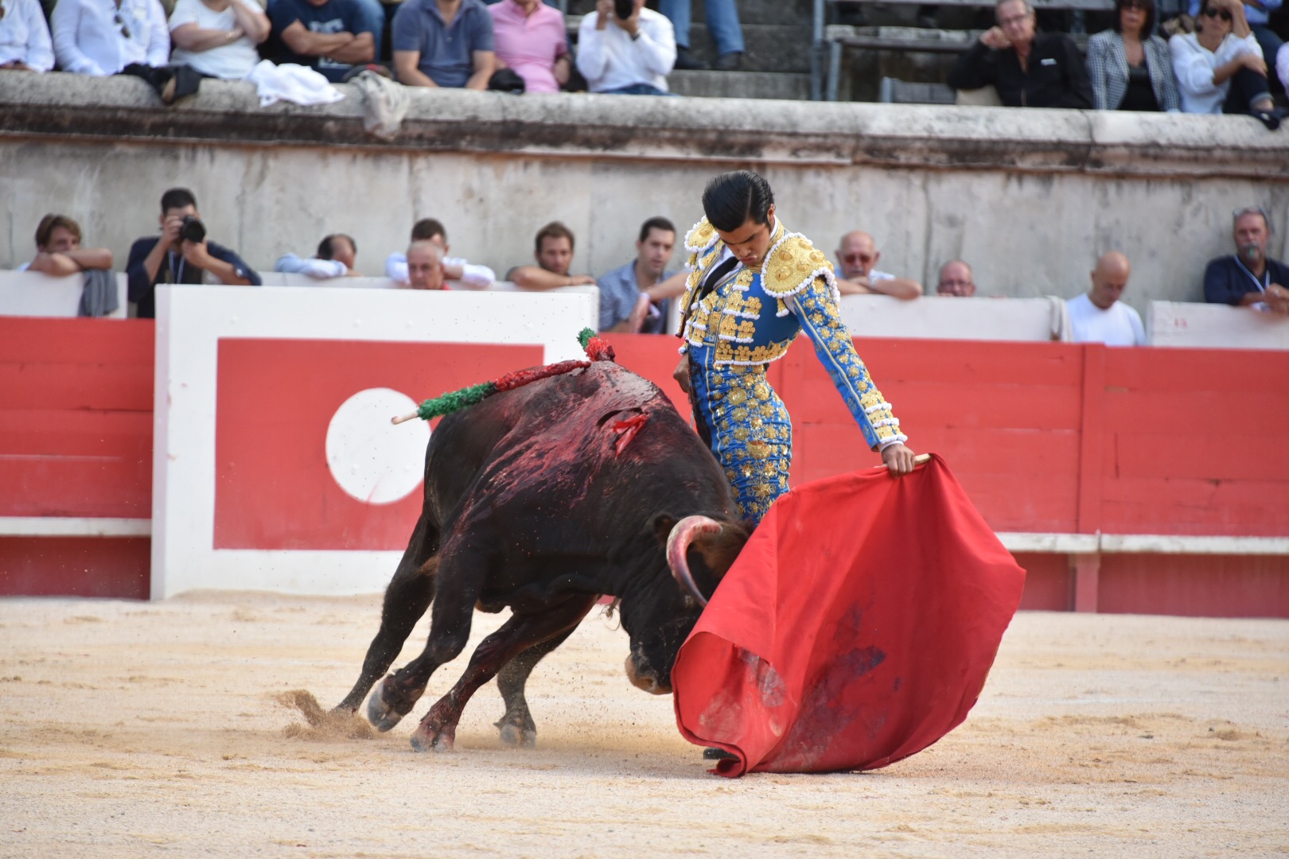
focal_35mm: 250
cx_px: 644
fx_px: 8951
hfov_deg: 8.2
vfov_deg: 5.5
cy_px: 430
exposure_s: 1/640
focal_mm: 250
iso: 1400
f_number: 5.6
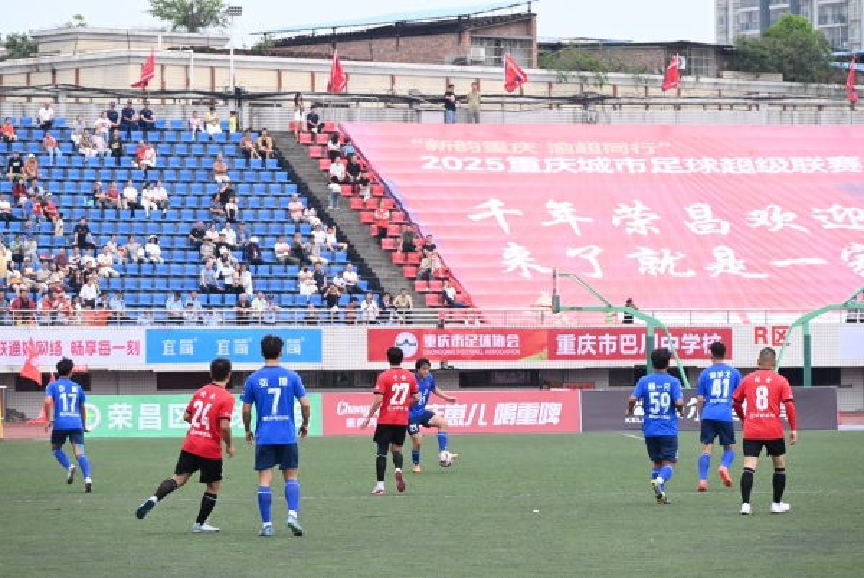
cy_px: 289
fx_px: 4803
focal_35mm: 200
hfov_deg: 10.3
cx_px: 432
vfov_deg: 6.9
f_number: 10
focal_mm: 200
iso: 720
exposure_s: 1/200
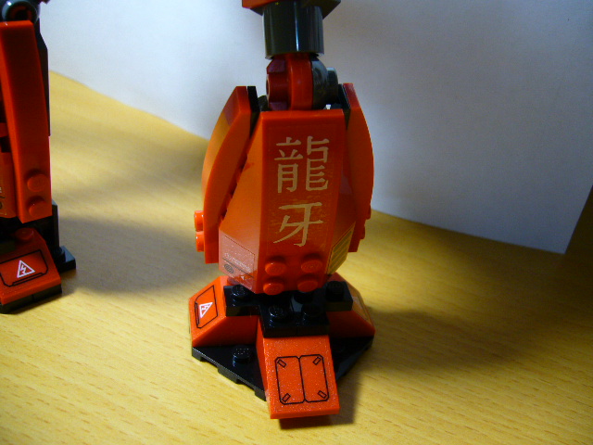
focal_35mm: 35
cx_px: 296
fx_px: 600
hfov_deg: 52.6
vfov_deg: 40.7
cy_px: 222
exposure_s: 1/15
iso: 125
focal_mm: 5.8
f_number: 2.8
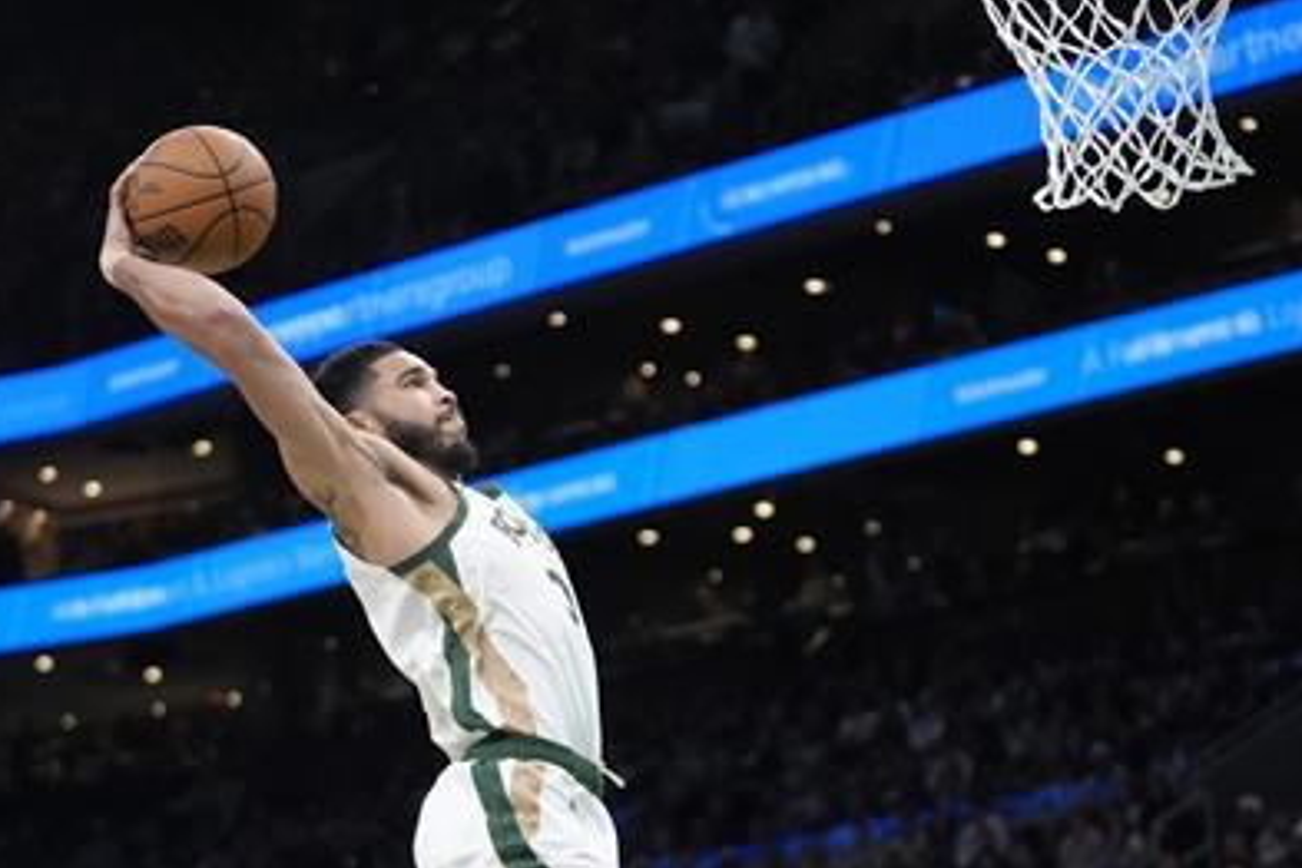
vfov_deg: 11.5
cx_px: 527
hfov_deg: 17.2
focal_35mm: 119
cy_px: 661
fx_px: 4303
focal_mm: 72
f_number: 2.8
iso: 4000
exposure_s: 1/2500
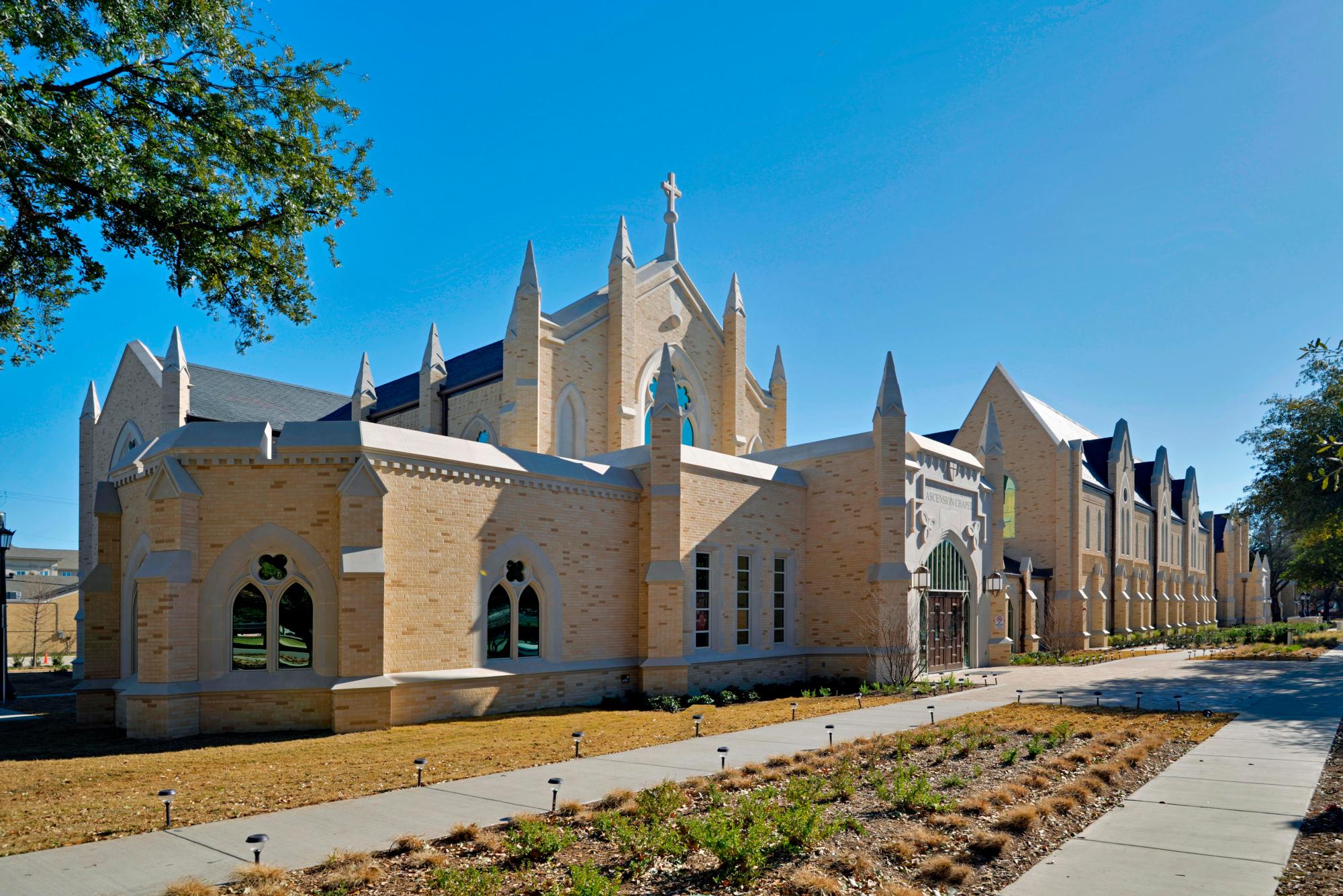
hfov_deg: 86.9
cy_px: 448
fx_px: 709
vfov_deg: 64.6
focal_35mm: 19
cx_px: 672
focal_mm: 19
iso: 100
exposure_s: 1/160
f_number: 6.3
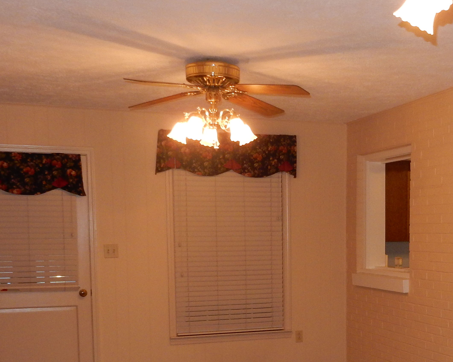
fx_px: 710
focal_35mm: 53
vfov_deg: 27.9
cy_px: 302
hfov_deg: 34.6
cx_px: 338
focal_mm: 4.5
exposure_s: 1/30
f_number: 3.7
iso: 220
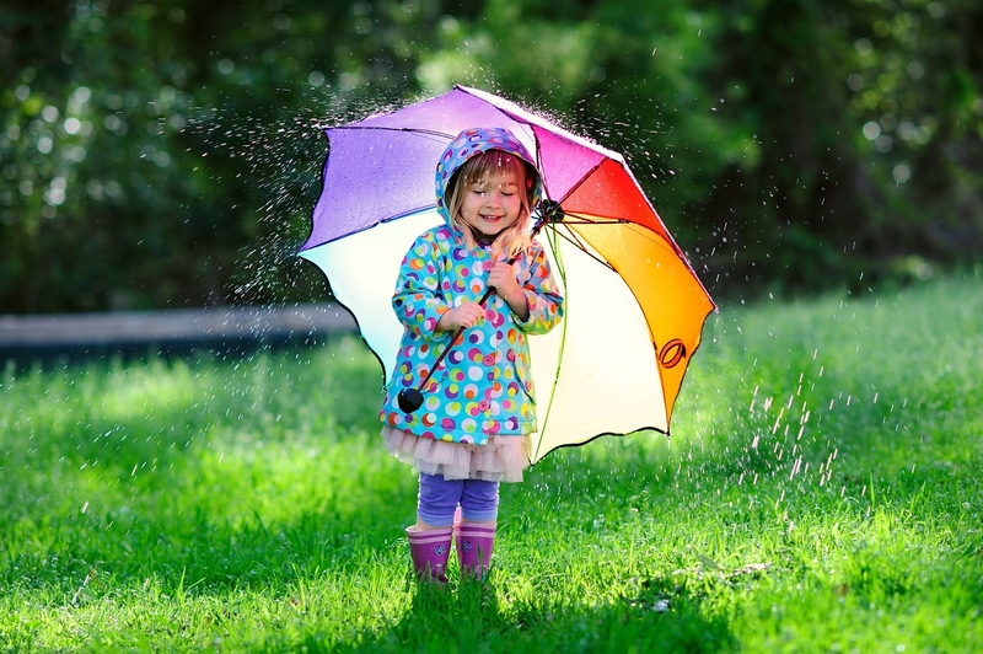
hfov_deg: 15.2
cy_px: 327
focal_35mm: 135
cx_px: 492
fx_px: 3683
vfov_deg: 10.1
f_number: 3.2
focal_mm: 135
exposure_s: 1/320
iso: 200
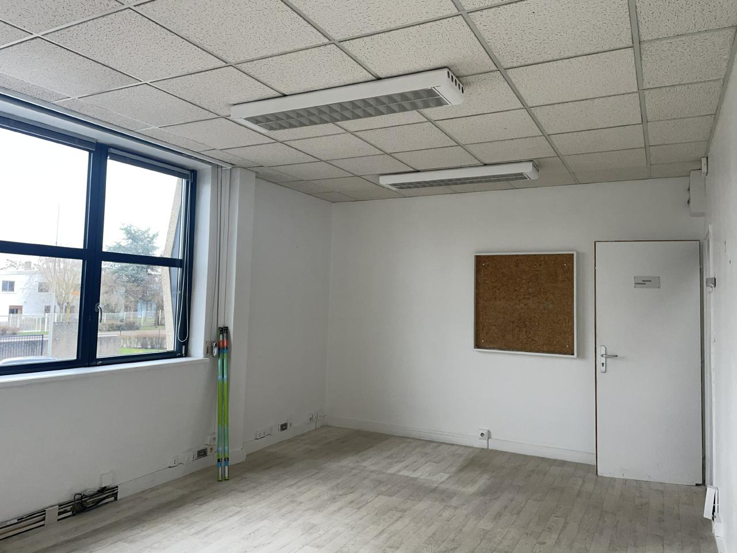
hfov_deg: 67.3
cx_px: 368
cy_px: 276
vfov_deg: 53.1
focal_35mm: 26
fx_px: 554
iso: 32
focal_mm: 4.2
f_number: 1.6
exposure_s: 1/219
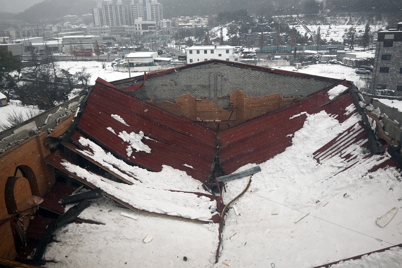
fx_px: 313
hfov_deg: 65.5
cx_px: 201
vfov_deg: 46.4
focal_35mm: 28
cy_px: 138
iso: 200
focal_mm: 16
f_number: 4.5
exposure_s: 1/250
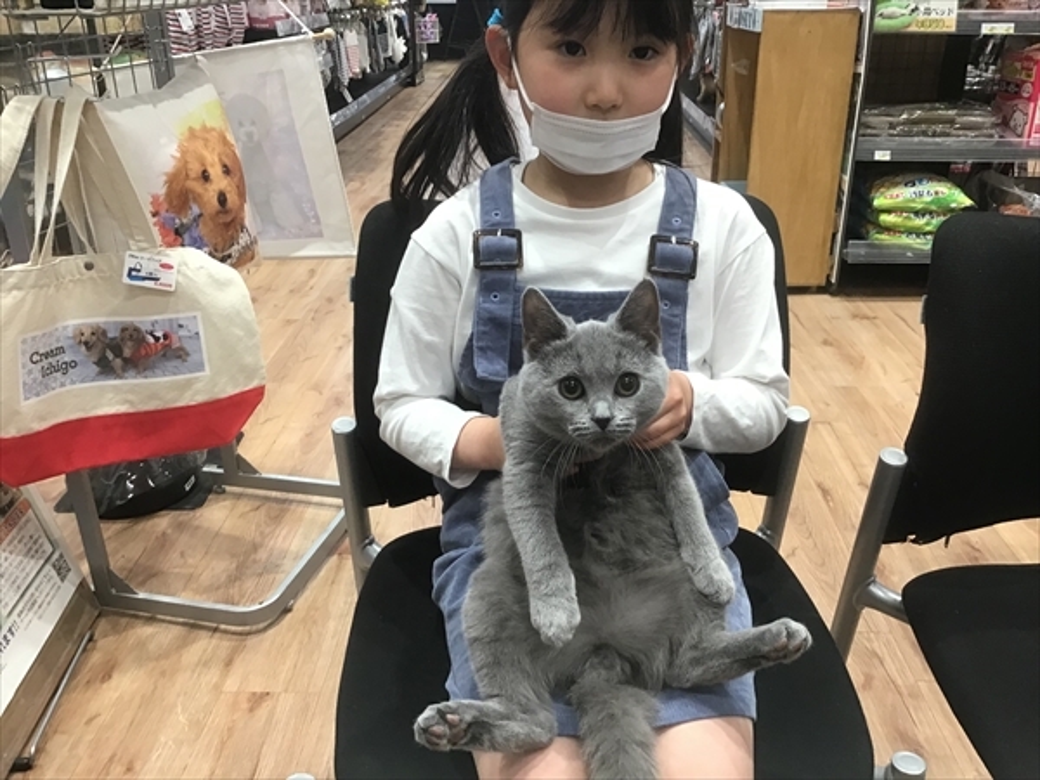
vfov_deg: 45.4
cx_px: 520
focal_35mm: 31
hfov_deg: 58.4
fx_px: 931
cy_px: 390
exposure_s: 1/30
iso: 50
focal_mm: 3.3
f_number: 2.4
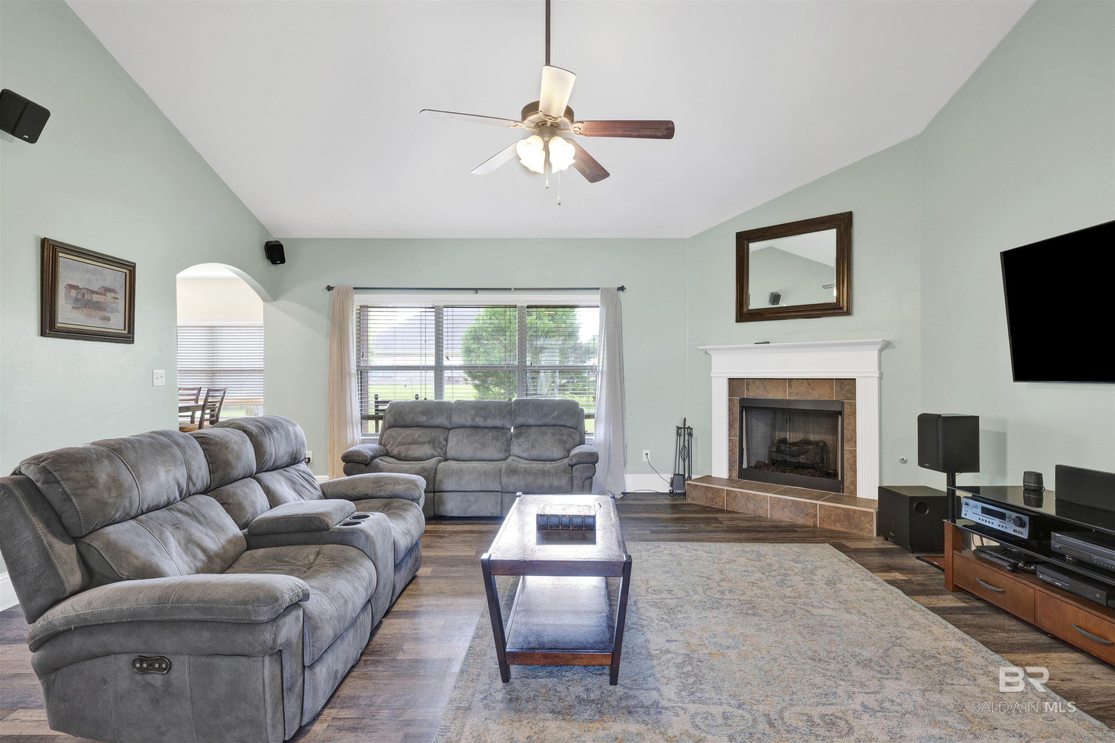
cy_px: 372
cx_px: 558
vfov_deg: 70.4
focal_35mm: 17
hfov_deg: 93.3
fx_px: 526
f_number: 11
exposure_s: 1/1.25
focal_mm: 17
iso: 400
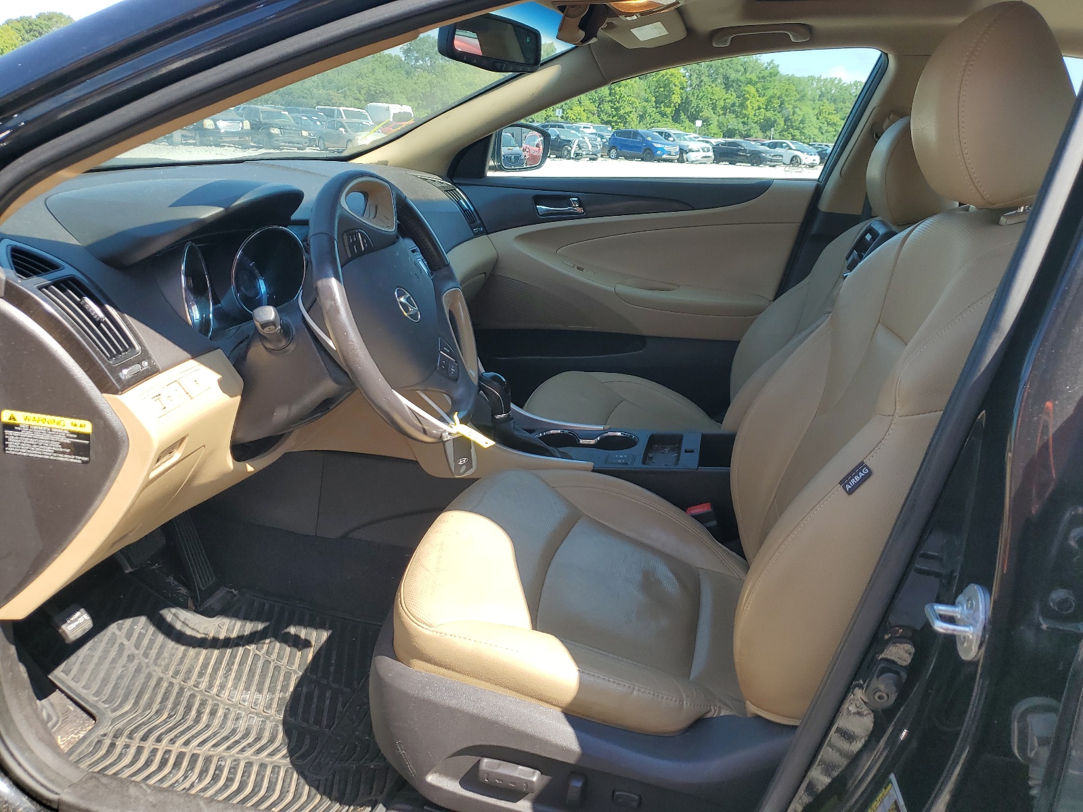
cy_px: 406
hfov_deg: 67.3
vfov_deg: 53.1
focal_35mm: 26
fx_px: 813
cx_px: 542
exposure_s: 1/769
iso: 50
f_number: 1.5
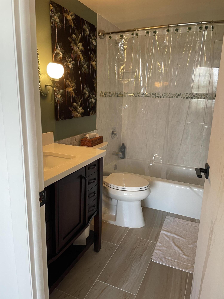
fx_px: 224
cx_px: 112
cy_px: 150
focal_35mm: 26
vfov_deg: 67.3
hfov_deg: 53.1
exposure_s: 1/60
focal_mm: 4.2
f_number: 1.6
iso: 80
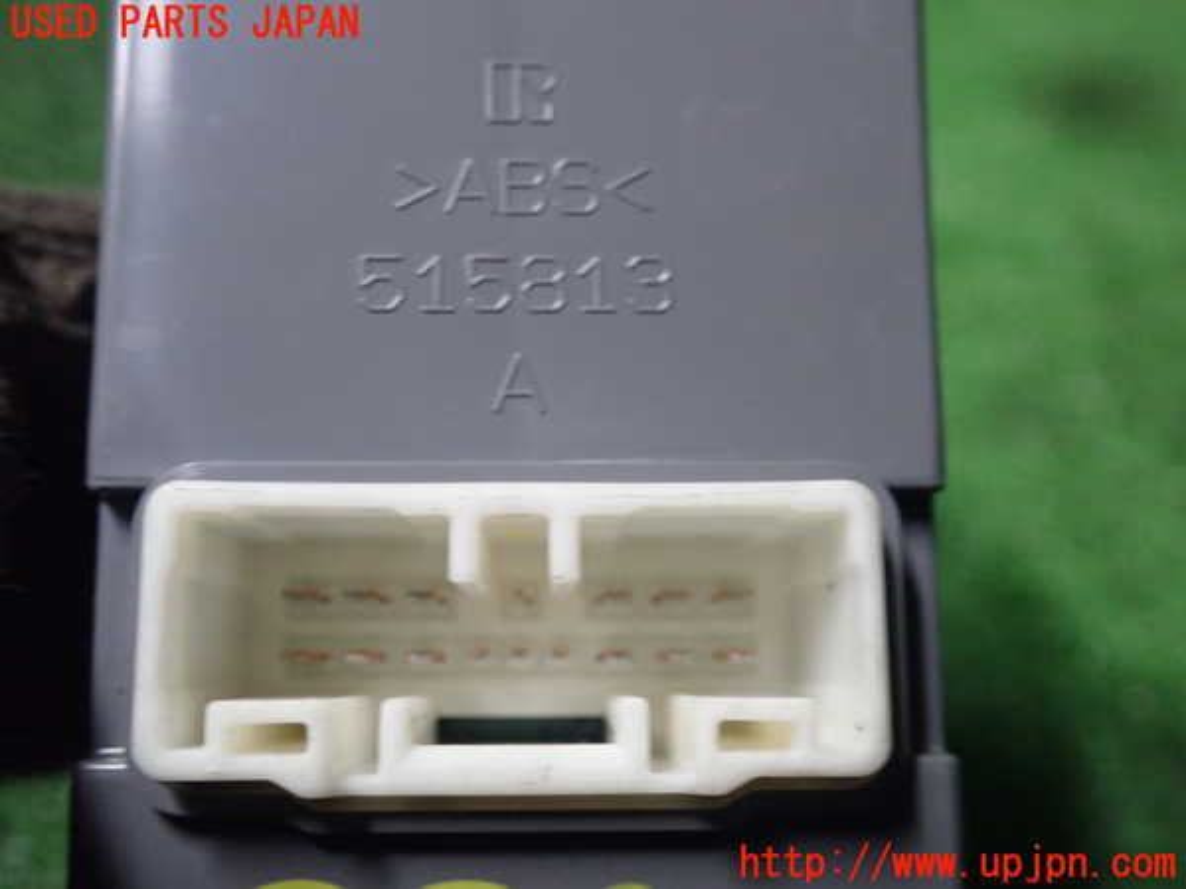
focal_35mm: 38
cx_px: 593
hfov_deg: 49.0
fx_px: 1302
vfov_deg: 37.7
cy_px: 444
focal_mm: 6.86
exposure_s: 1/40
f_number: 2.7
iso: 800
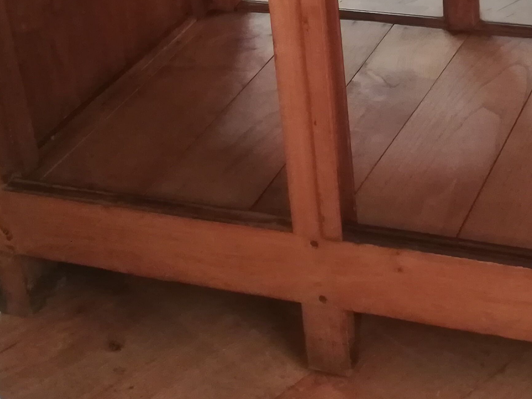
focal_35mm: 76
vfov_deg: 19.0
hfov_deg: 25.4
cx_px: 399
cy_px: 26
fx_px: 1168
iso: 640
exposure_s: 1/14.3
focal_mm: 3.83
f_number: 2.2
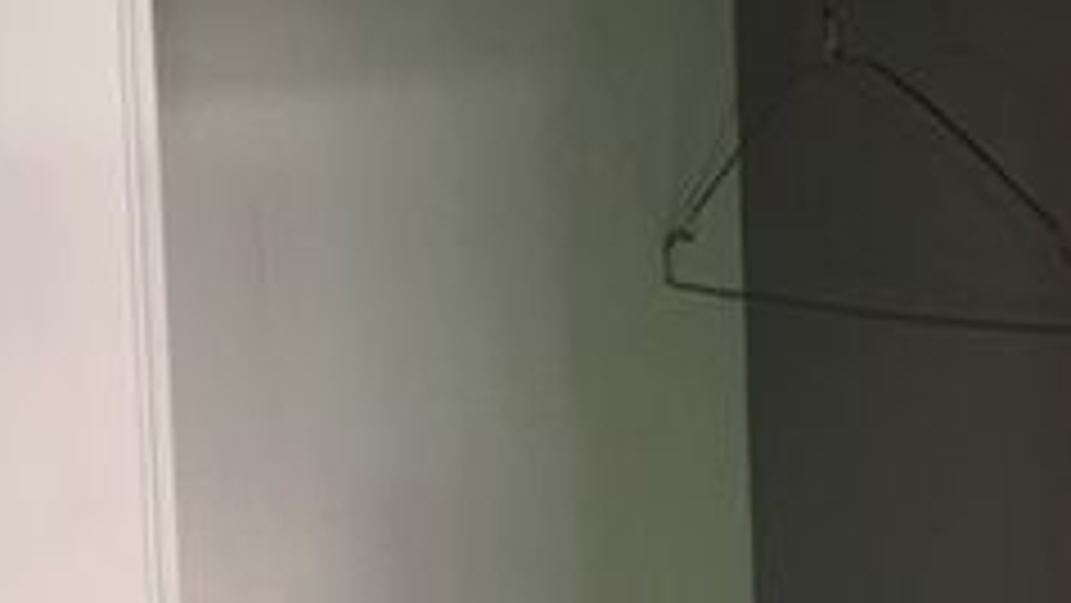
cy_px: -148
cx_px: 788
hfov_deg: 24.8
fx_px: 2414
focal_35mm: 85
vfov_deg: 13.8
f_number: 2.2
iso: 200
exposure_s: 1/25
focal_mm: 4.15
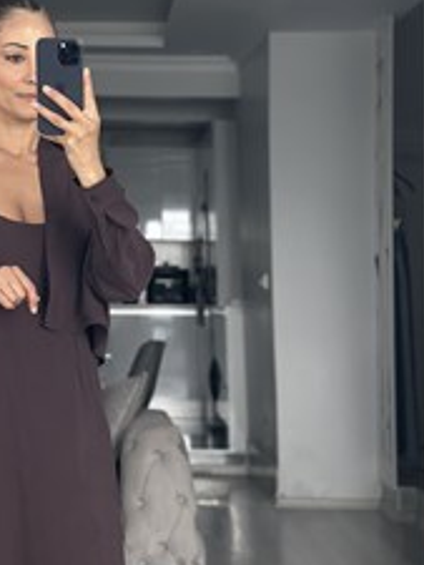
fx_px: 1762
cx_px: 45
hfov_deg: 13.6
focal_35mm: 108
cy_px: 422
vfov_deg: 18.1
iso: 125
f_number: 1.78
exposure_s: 1/66
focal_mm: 6.86
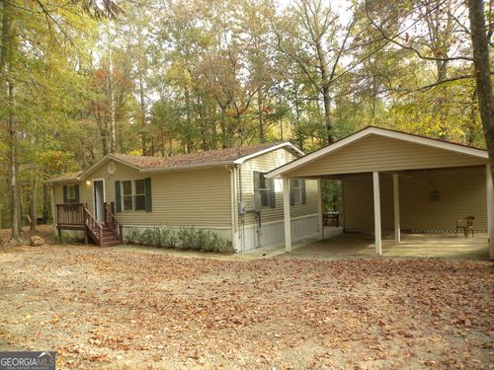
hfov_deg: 67.3
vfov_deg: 53.1
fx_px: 371
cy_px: 185
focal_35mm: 26
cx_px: 247
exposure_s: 1/86.8
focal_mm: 4.6
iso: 64
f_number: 3.2
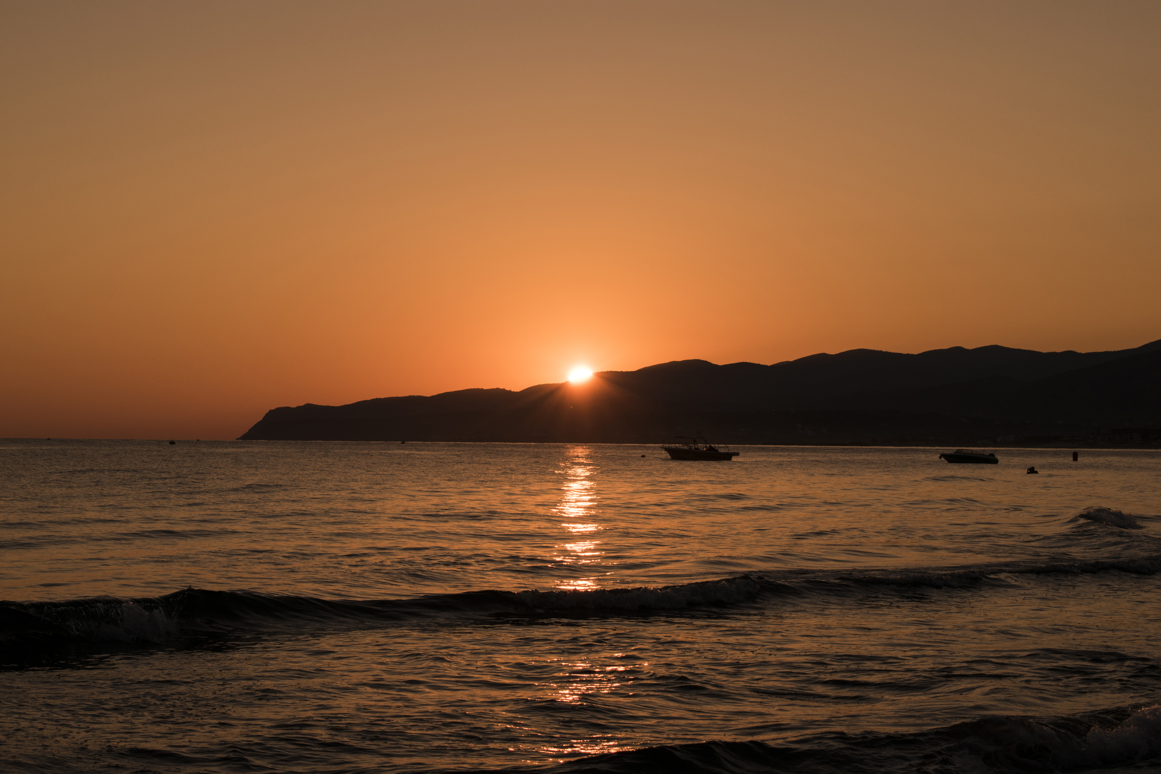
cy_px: 387
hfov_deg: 24.6
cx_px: 580
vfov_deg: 16.6
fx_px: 2660
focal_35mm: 82
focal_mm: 55
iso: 200
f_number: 9
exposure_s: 1/800
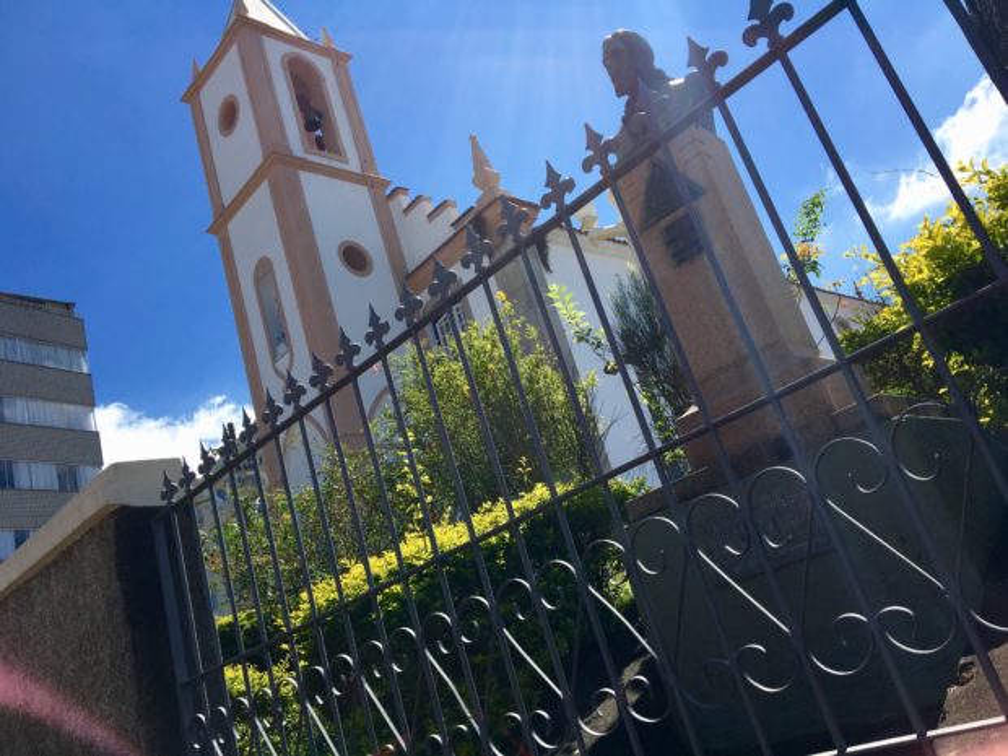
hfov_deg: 61.7
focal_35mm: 29
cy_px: 378
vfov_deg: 48.2
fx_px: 844
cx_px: 504
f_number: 2.2
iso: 25
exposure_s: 1/1748
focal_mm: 4.15
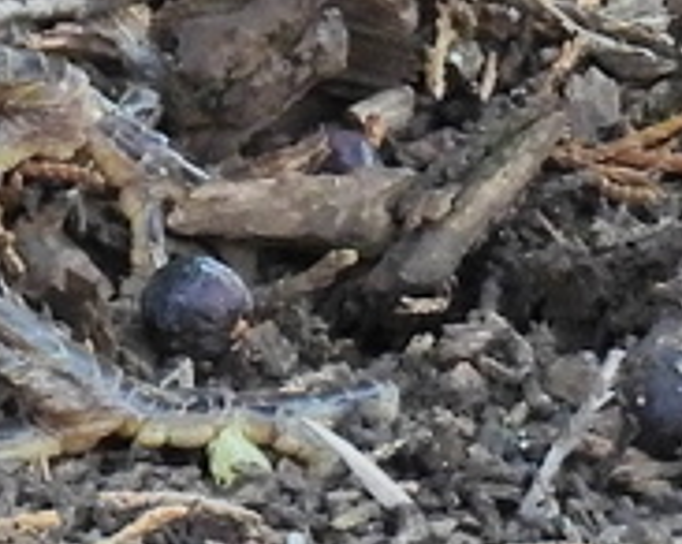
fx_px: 96319
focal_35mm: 4777
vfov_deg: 0.3
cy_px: -786
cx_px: -548
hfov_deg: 0.4
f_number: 5.6
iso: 450
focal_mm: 125
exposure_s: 1/250
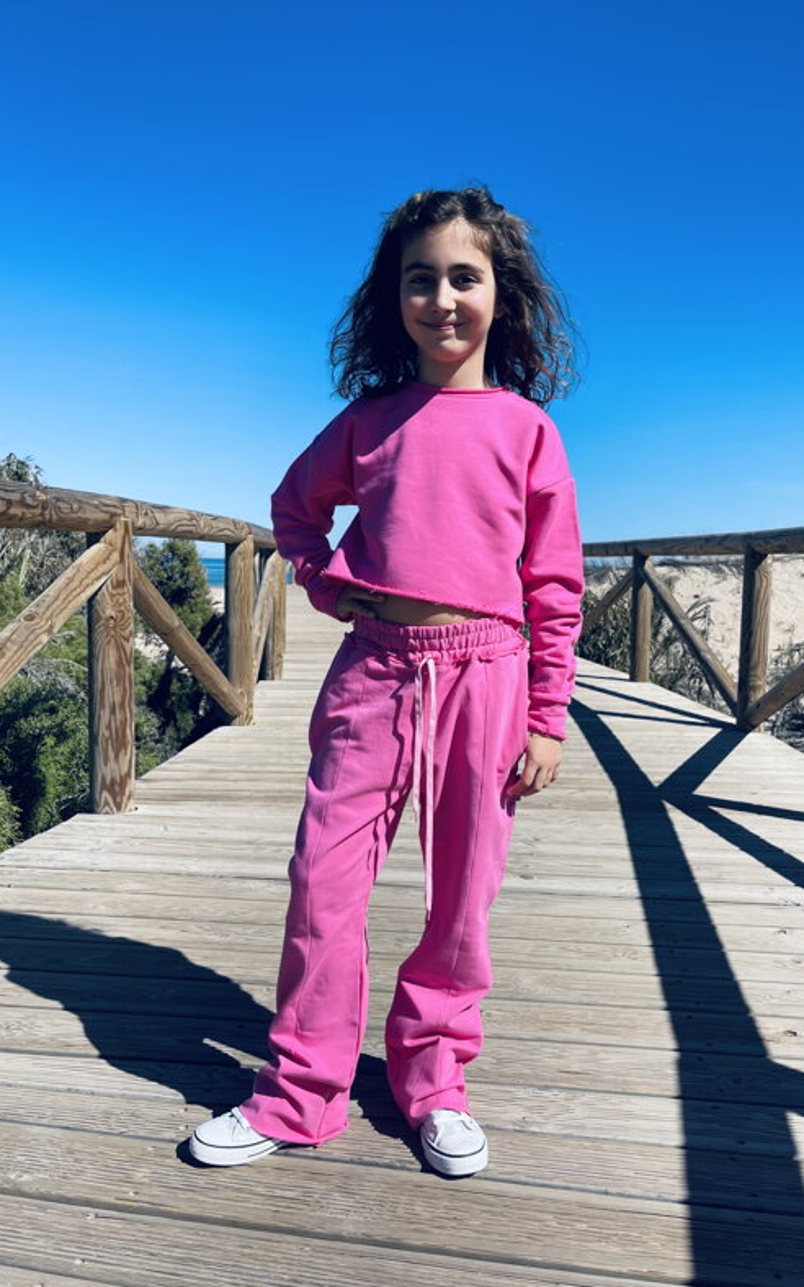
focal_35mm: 28
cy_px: 644
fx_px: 981
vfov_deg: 66.5
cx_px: 453
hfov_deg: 44.5
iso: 32
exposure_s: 1/4202
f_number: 1.6
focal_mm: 5.1
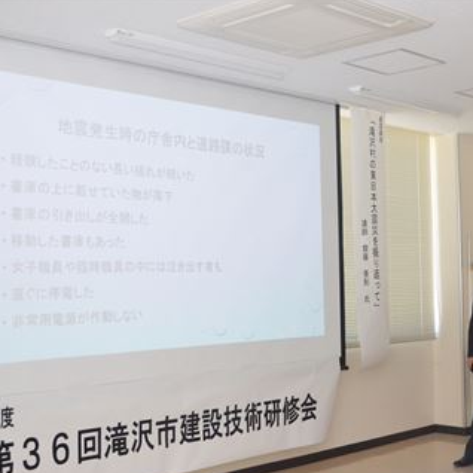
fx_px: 866
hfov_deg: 30.2
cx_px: 335
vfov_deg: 30.6
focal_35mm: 56
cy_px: 239
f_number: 4.5
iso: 3200
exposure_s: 1/1000
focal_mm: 28
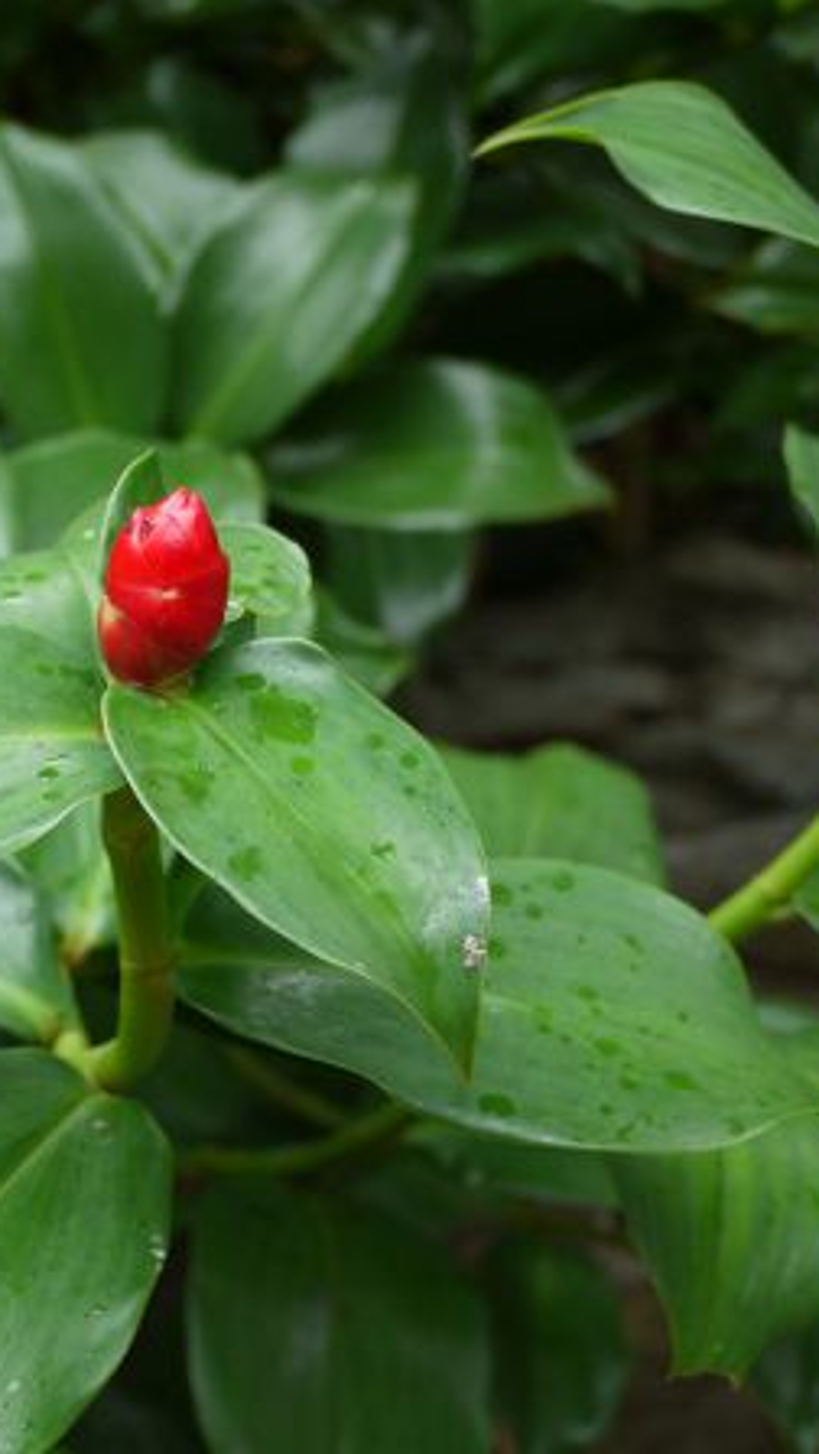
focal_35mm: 57
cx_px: 72
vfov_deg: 36.6
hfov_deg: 20.7
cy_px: 729
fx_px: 2197
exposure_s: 1/125
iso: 100
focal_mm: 14
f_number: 2.5
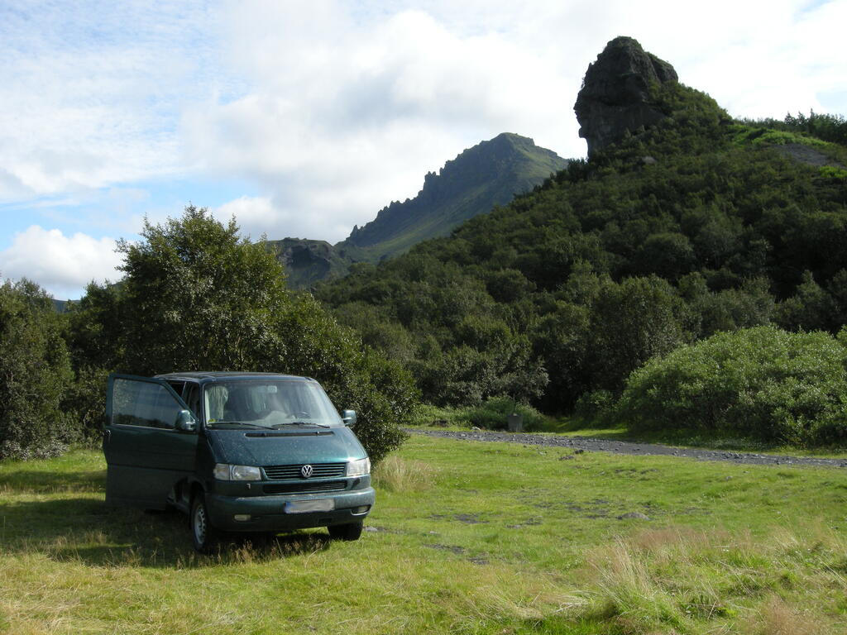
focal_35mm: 35
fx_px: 856
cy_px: 318
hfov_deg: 52.6
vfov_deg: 40.7
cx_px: 424
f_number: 5.4
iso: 100
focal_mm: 7.5
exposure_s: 1/326
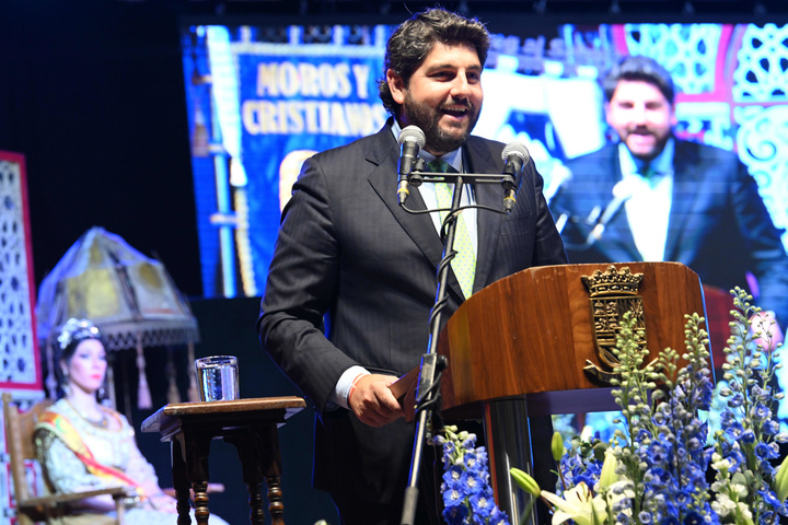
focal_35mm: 116
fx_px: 2539
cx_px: 394
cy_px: 262
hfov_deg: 17.6
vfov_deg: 11.8
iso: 3200
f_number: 5.6
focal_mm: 116
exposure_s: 1/125
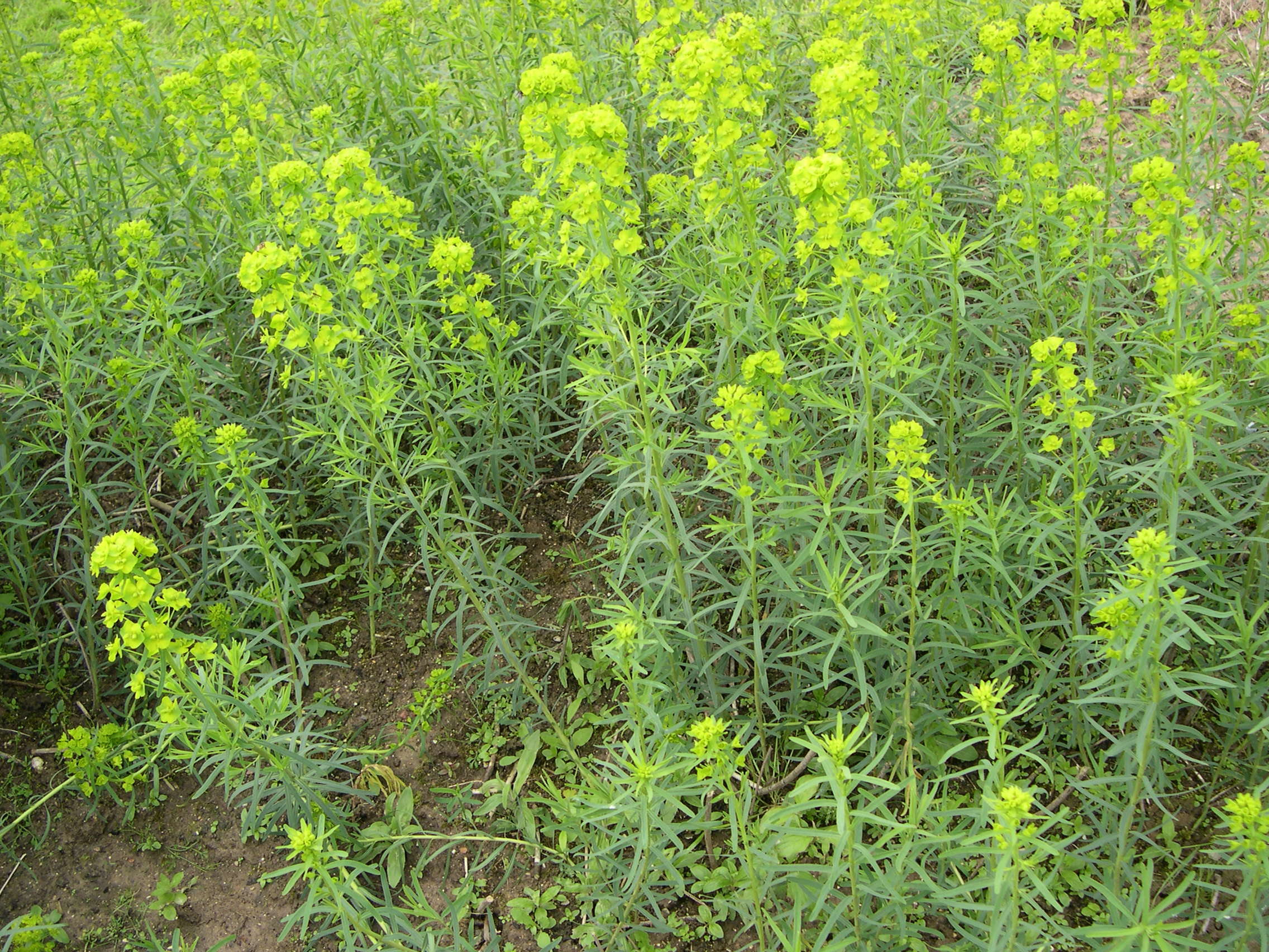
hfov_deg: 49.0
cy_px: 476
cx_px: 634
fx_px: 1393
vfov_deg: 37.7
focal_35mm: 38
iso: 100
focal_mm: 8
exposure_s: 1/293
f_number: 2.8
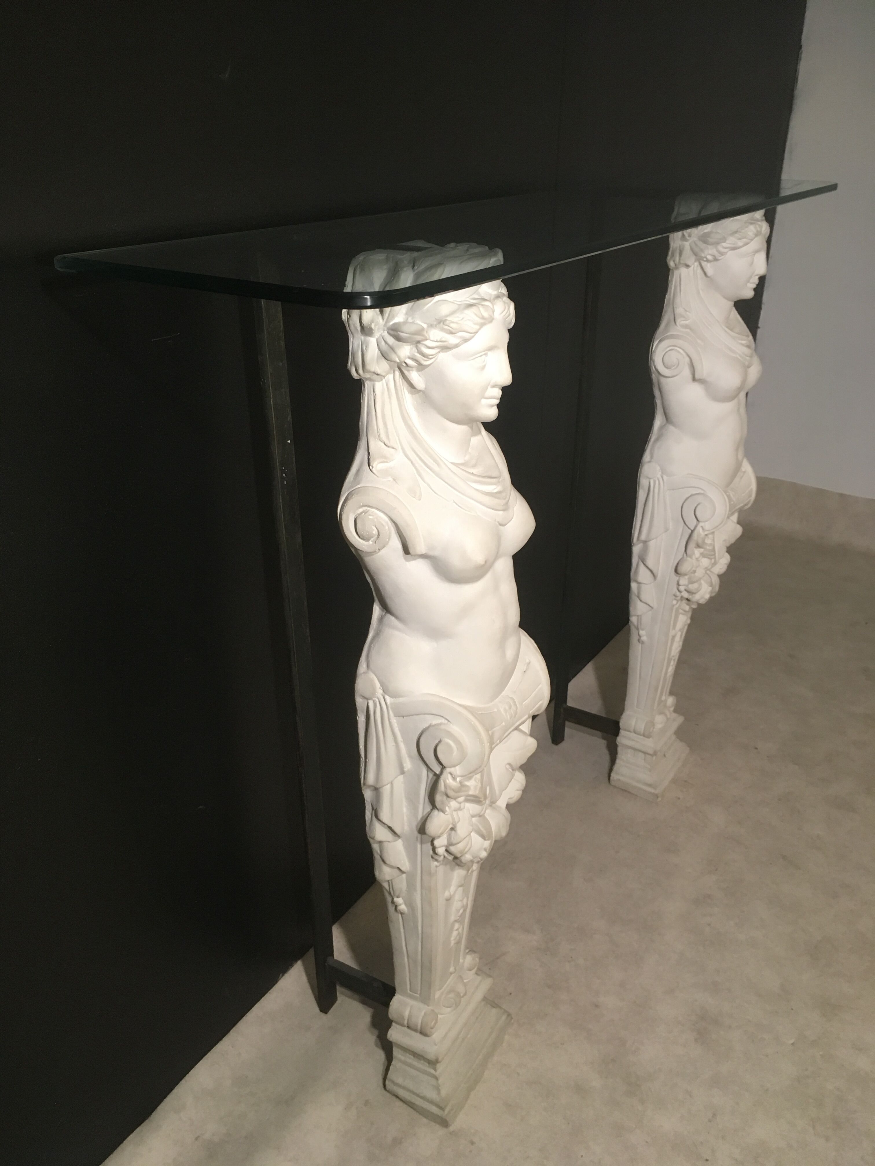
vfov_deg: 61.7
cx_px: 438
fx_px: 977
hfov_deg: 48.2
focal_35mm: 29
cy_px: 583
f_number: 2.2
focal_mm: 4.15
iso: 125
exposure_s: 1/33
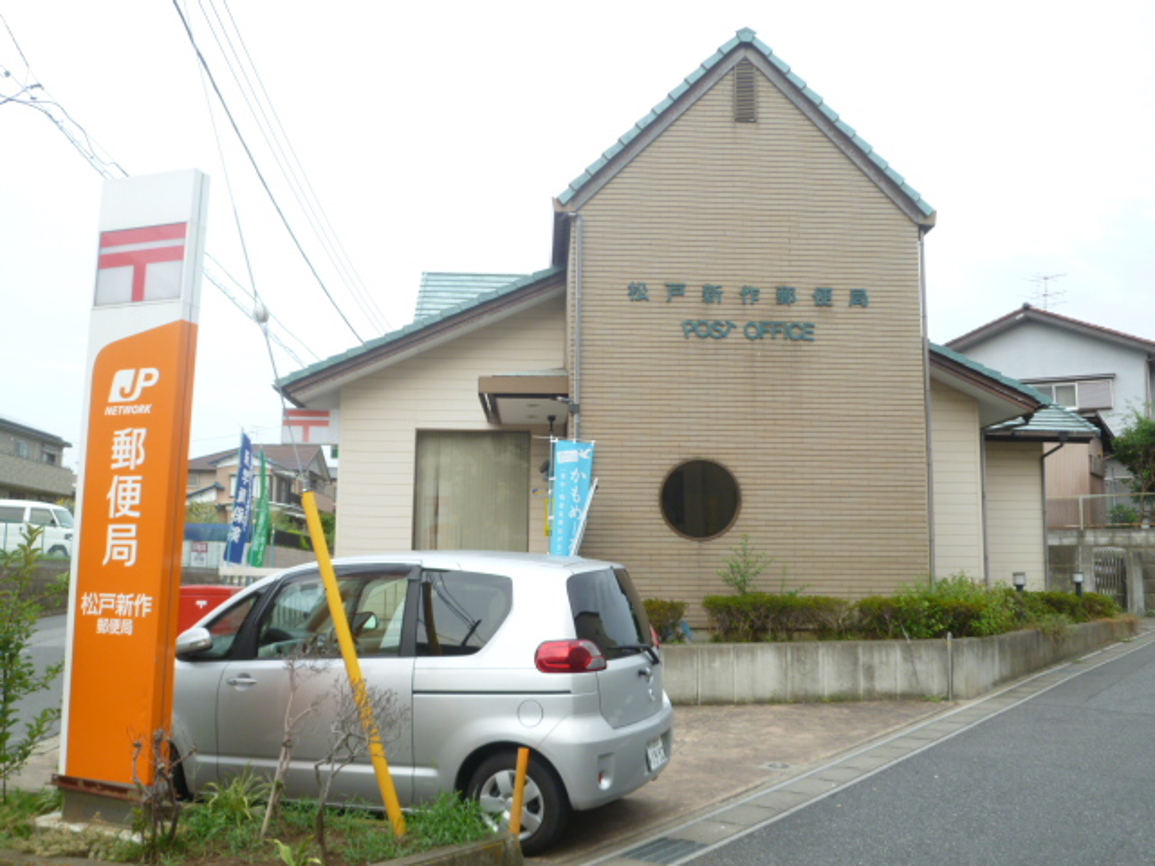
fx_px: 1101
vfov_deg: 42.9
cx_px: 578
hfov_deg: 55.4
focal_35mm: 33
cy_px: 433
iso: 80
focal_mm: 5.9
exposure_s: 1/100
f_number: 3.2
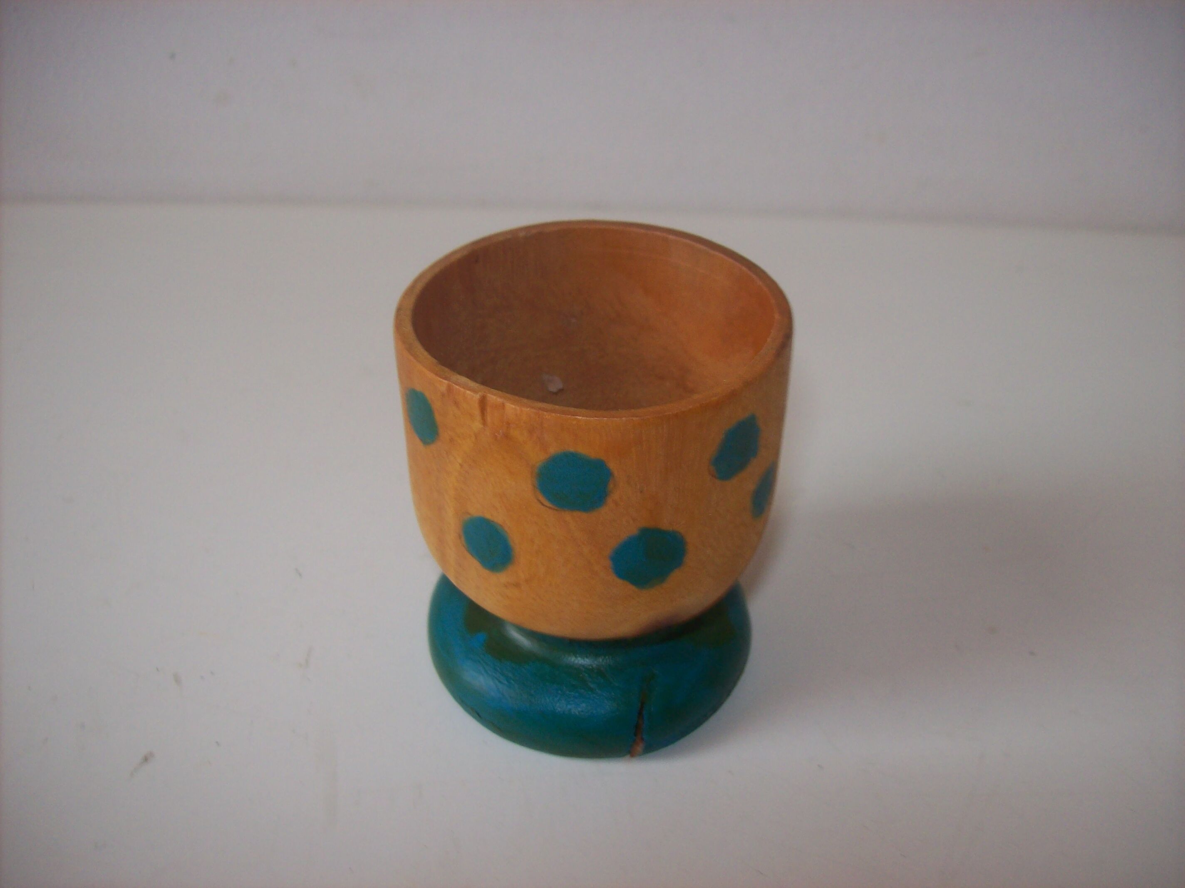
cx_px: 592
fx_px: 1232
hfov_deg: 51.4
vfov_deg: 39.6
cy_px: 444
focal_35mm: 36
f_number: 2.7
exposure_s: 1/64
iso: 80
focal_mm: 6
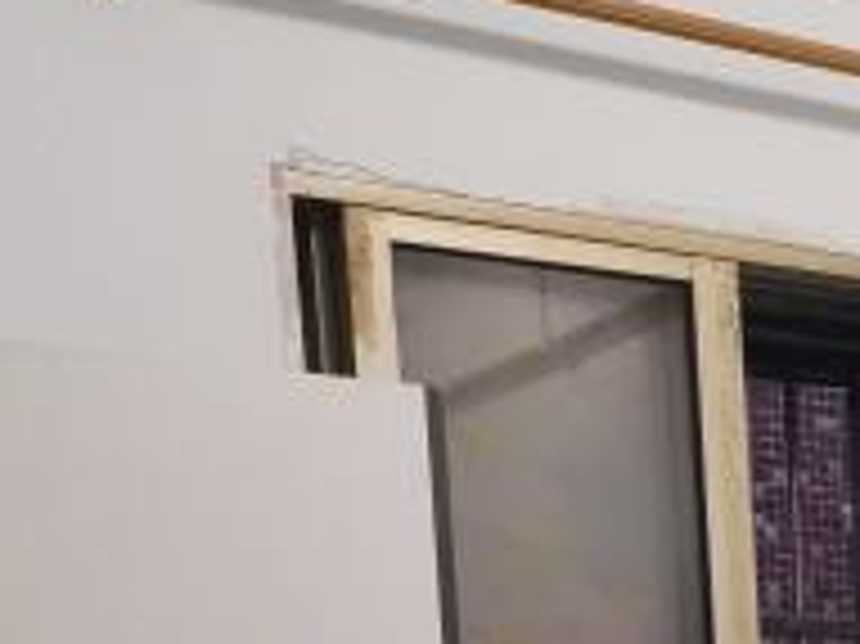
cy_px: 1324
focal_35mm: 109
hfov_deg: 17.5
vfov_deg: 12.0
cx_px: 901
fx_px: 2706
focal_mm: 4.75
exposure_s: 1/50
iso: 250
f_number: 1.8
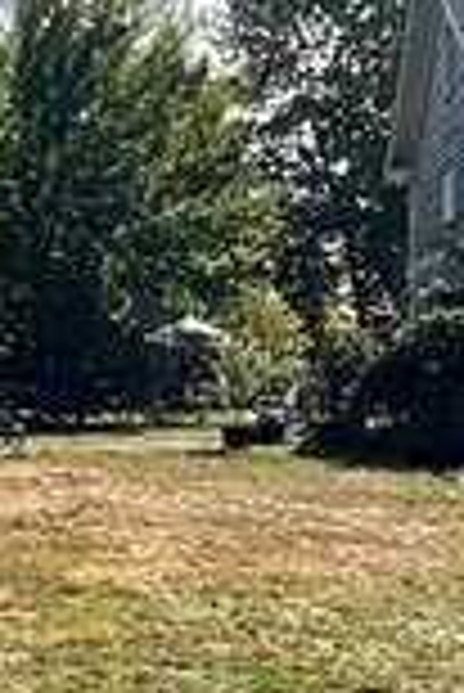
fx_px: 1736
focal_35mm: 90
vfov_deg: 22.6
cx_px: 108
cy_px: 428
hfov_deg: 15.1
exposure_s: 1/747
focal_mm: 1.57
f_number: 1.8
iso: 32
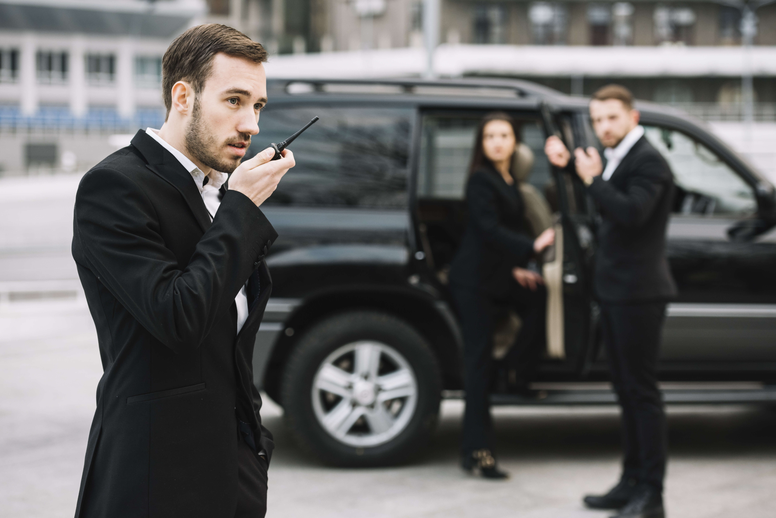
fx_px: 1940
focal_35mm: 90
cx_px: 388
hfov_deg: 22.6
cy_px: 259
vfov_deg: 15.2
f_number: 3.5
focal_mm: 90
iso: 500
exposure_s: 1/160
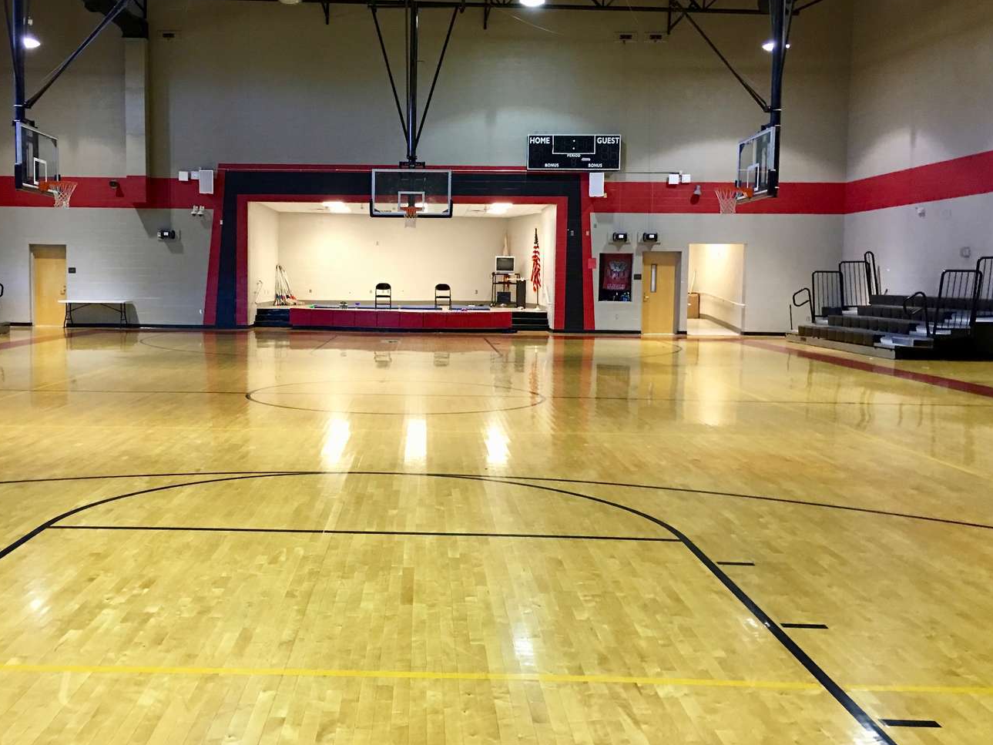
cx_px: 385
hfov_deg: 50.9
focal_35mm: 36
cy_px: 351
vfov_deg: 39.6
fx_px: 1033
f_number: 2.2
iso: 100
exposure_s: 1/15
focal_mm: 4.15
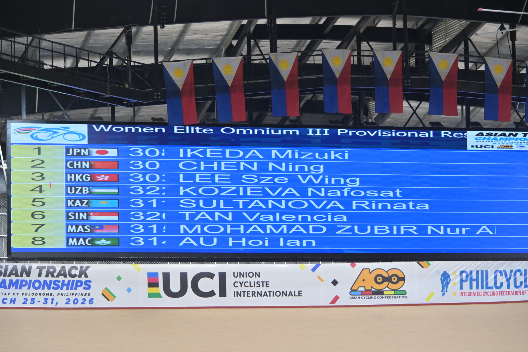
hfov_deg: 16.4
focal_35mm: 125
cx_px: 264
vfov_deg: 11.0
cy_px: 176
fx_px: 1833
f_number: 8
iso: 4000
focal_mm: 125
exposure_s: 1/400
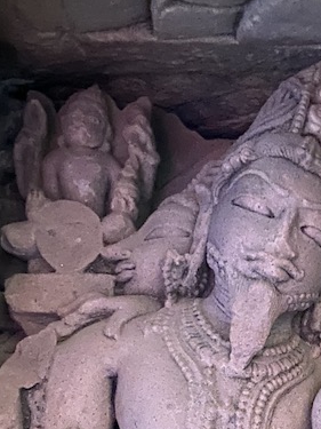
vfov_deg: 24.6
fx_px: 878
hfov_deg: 20.1
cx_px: 320
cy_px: 527
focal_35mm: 71
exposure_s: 1/4
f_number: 1.8
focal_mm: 4.25
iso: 640
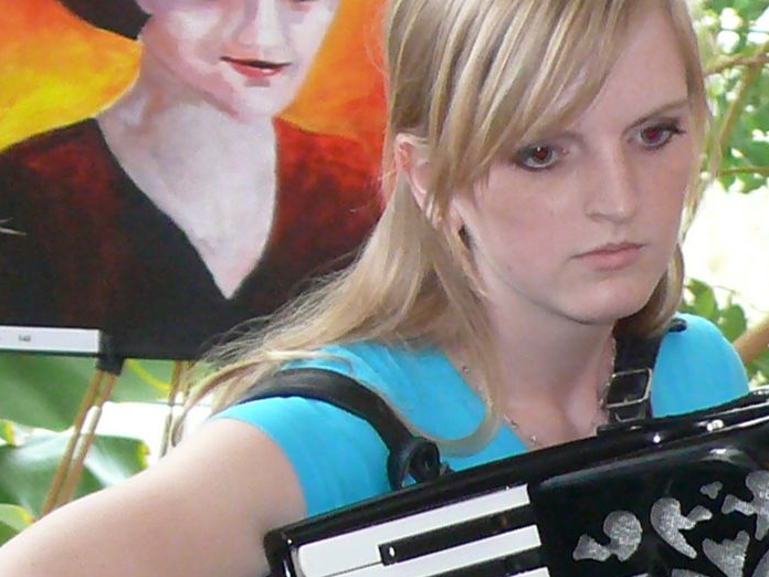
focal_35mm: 350
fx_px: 7775
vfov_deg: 4.2
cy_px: 590
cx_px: 794
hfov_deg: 5.6
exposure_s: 1/15
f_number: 3.2
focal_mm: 14.6
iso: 200
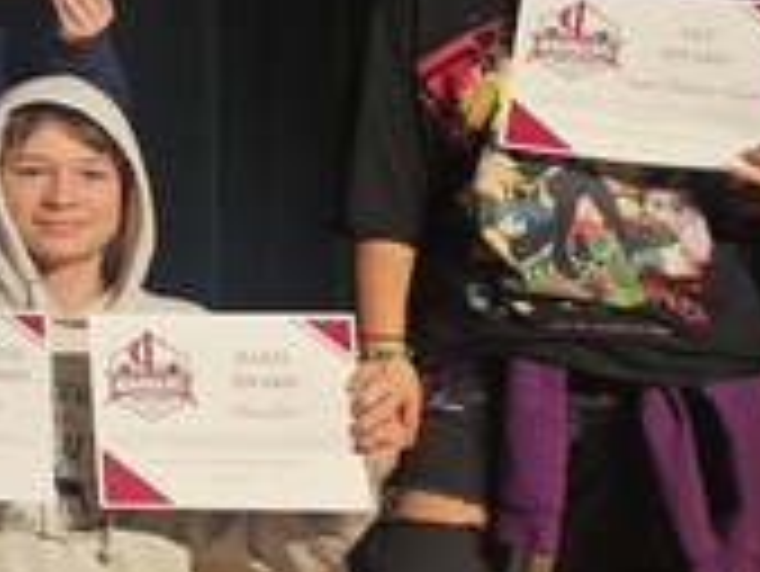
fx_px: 2395
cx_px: -976
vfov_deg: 13.3
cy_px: -63
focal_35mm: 109
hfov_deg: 13.8
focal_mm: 5.4
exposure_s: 1/89.1
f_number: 1.8
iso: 40
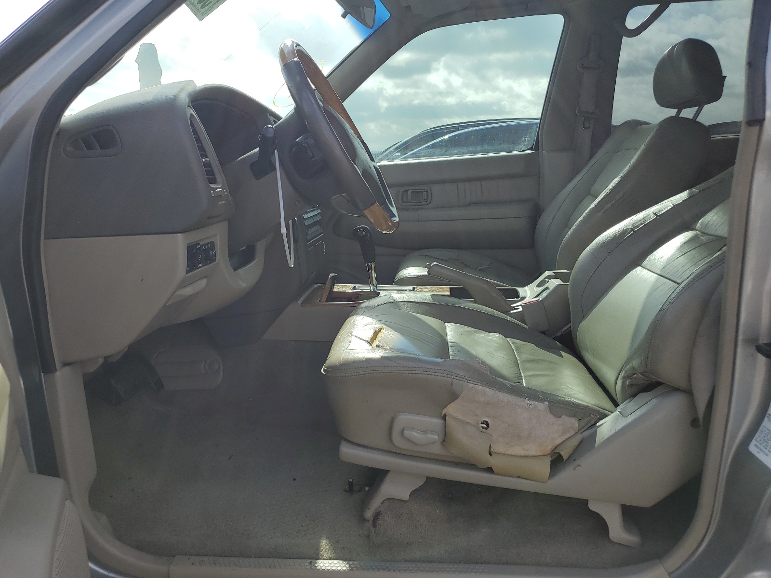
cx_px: 386
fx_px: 579
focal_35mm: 26
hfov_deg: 67.3
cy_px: 289
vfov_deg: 53.1
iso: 50
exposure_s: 1/2000
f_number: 1.5
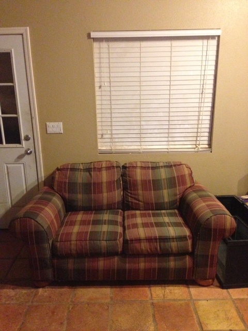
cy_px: 166
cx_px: 124
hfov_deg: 42.9
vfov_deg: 55.4
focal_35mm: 33
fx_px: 315
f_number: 2.4
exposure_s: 1/15
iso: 800
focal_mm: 4.13
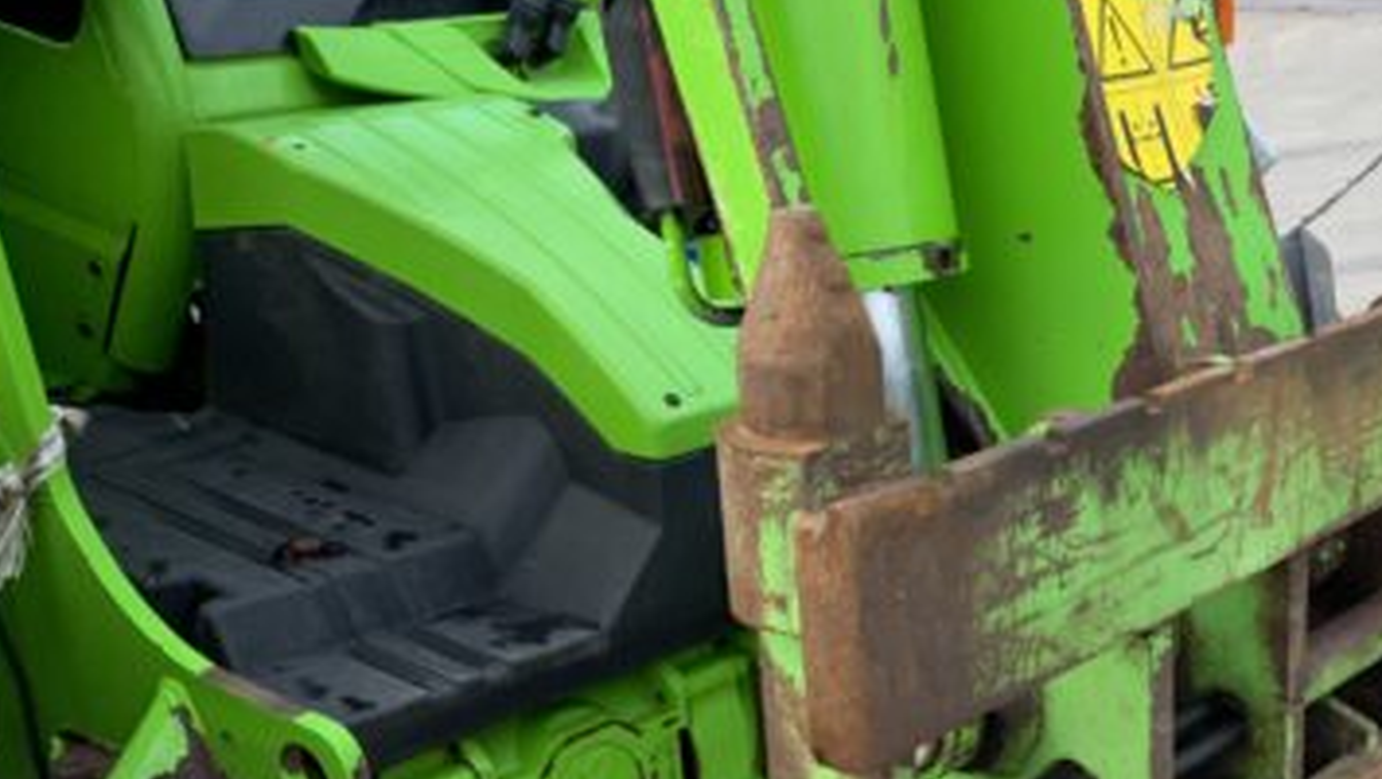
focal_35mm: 57
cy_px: 697
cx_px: 1222
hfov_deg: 34.7
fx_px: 2090
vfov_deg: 20.7
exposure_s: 1/122
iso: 25
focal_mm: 3
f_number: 1.8
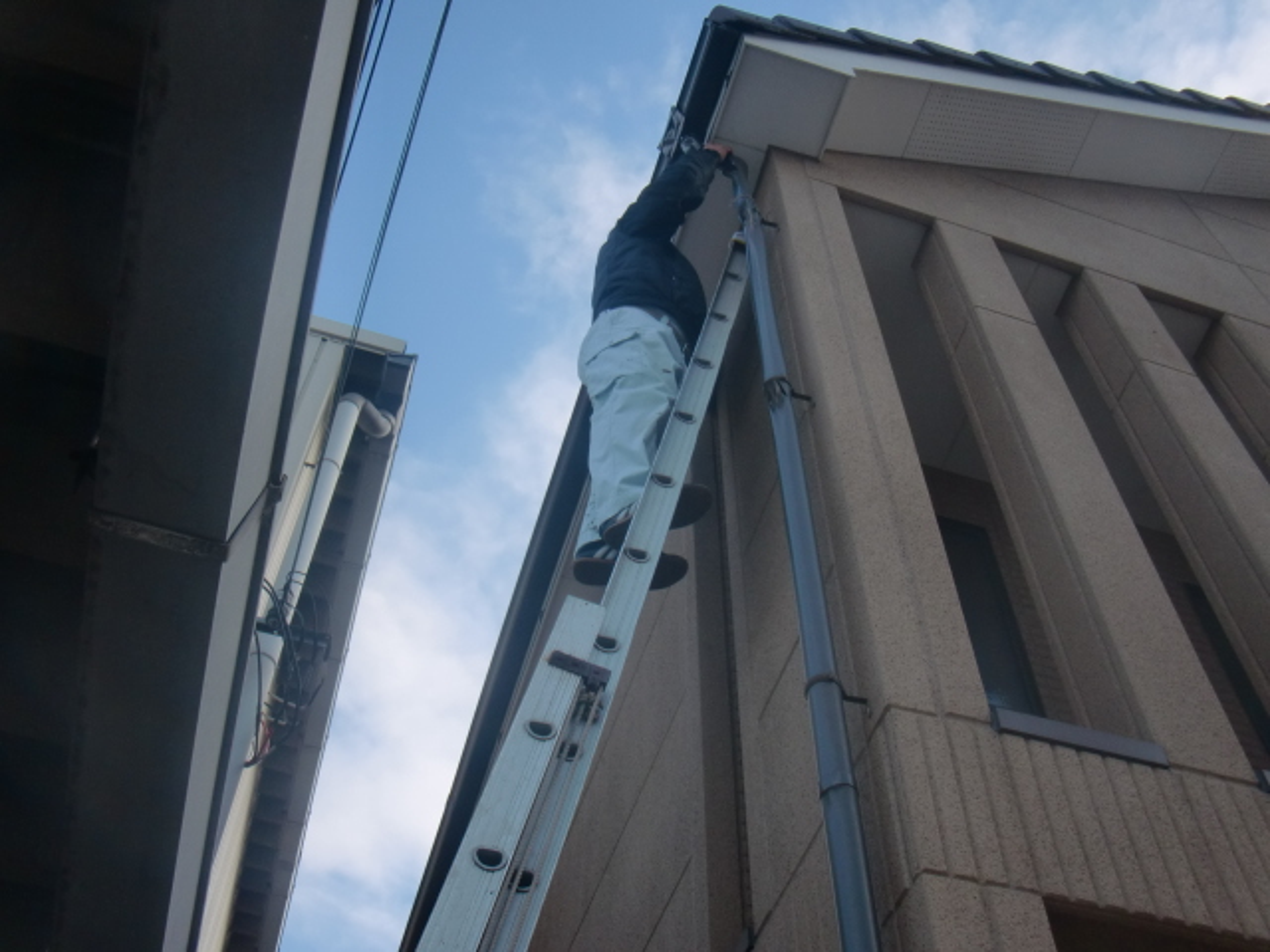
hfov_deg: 49.0
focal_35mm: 38
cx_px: 635
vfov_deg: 37.7
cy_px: 476
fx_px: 1394
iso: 64
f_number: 3.9
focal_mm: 6.66
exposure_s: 1/250
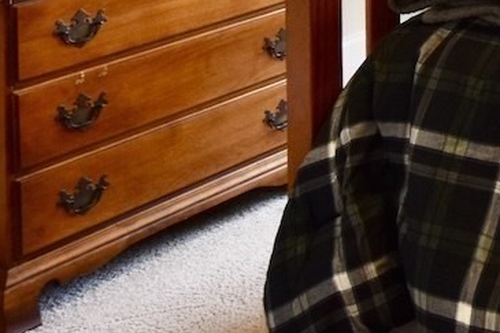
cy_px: -343
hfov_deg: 21.0
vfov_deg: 14.3
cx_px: 788
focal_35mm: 79
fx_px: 1097
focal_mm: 10
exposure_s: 1/15
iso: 320
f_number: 6.3
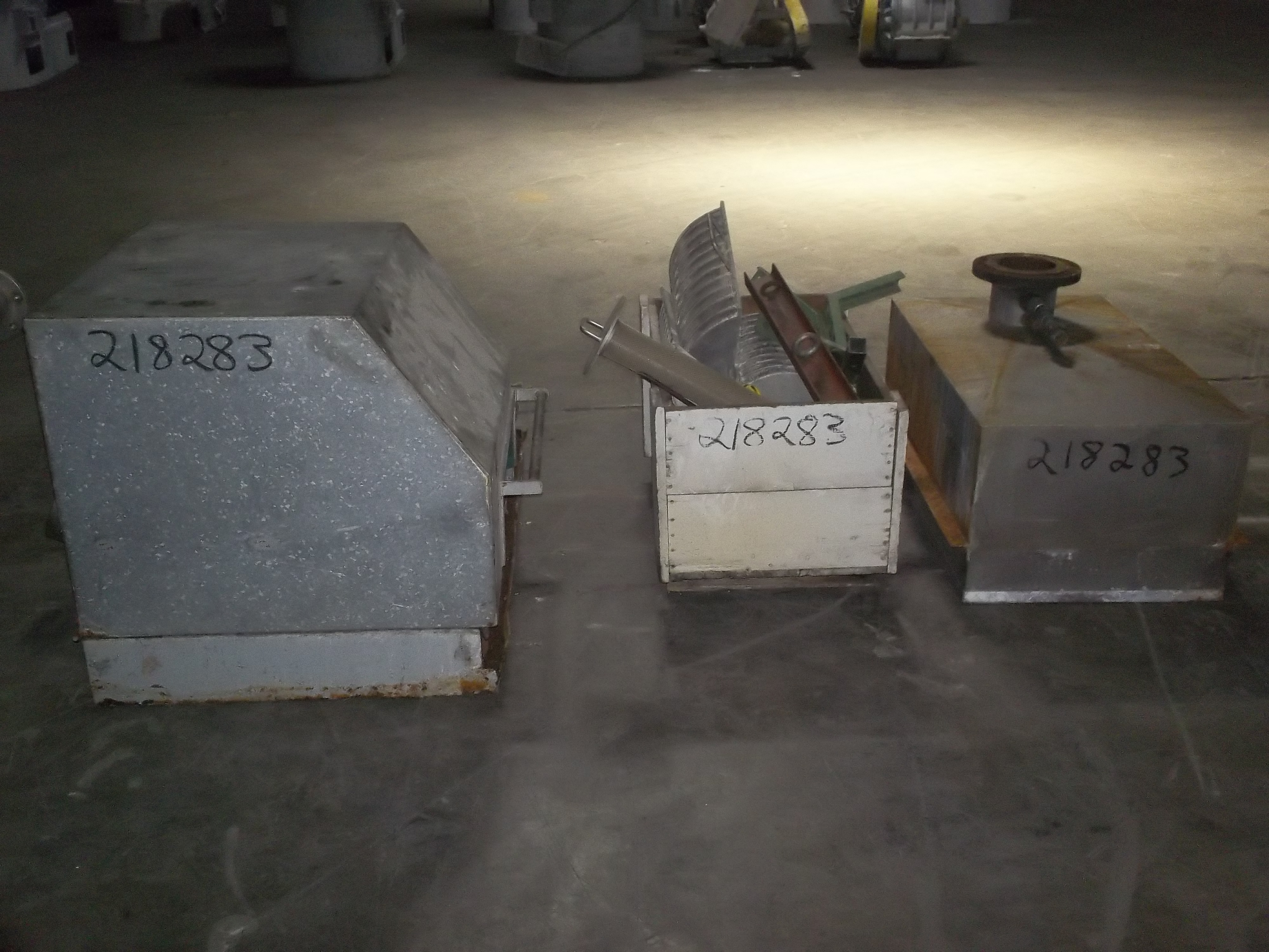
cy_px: 476
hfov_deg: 49.0
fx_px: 1393
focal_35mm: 38
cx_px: 634
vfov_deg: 37.7
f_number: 4.5
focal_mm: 6.3
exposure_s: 1/60
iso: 360
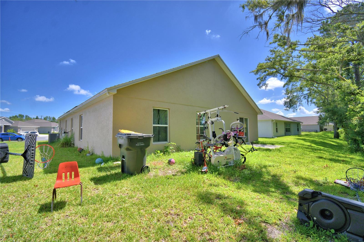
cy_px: 121
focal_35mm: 15
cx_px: 182
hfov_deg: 100.4
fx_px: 152
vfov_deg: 77.3
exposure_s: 1/1000
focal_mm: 10
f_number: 4.5
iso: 100
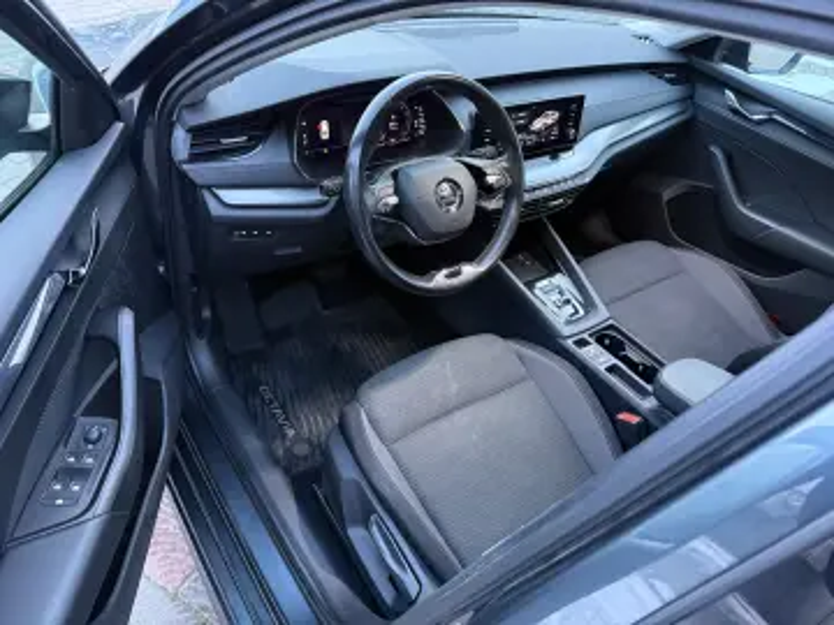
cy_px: 312
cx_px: 417
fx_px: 578
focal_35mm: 24
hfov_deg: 71.6
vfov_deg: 56.8
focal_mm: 6.76
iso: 800
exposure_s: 1/39
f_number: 1.78
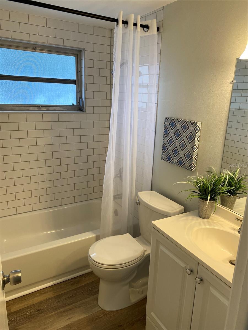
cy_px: 165
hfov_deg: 53.1
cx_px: 124
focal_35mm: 26
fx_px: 248
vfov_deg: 67.3
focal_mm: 4.25
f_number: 1.8
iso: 80
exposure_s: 1/120
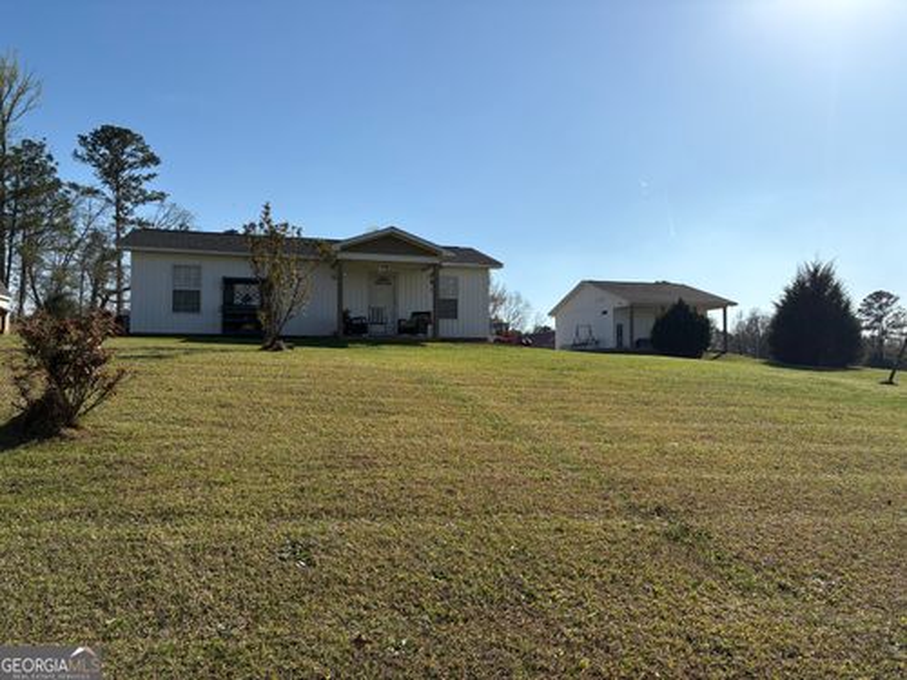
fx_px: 681
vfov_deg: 53.1
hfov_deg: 67.3
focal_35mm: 26
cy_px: 340
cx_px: 454
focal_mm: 5.96
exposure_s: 1/6329
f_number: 1.6
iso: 50
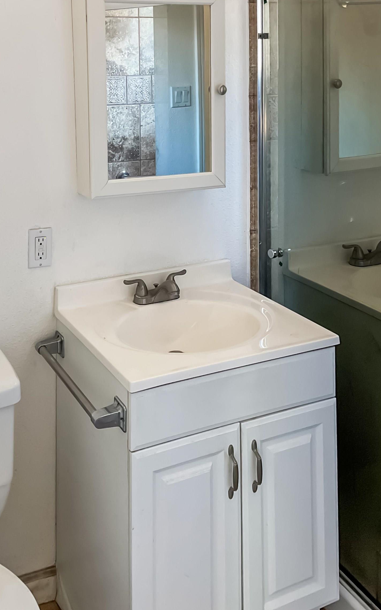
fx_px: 615
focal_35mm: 37
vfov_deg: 52.7
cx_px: 197
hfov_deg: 34.4
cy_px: 304
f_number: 1.6
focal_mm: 5.1
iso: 500
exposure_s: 1/60
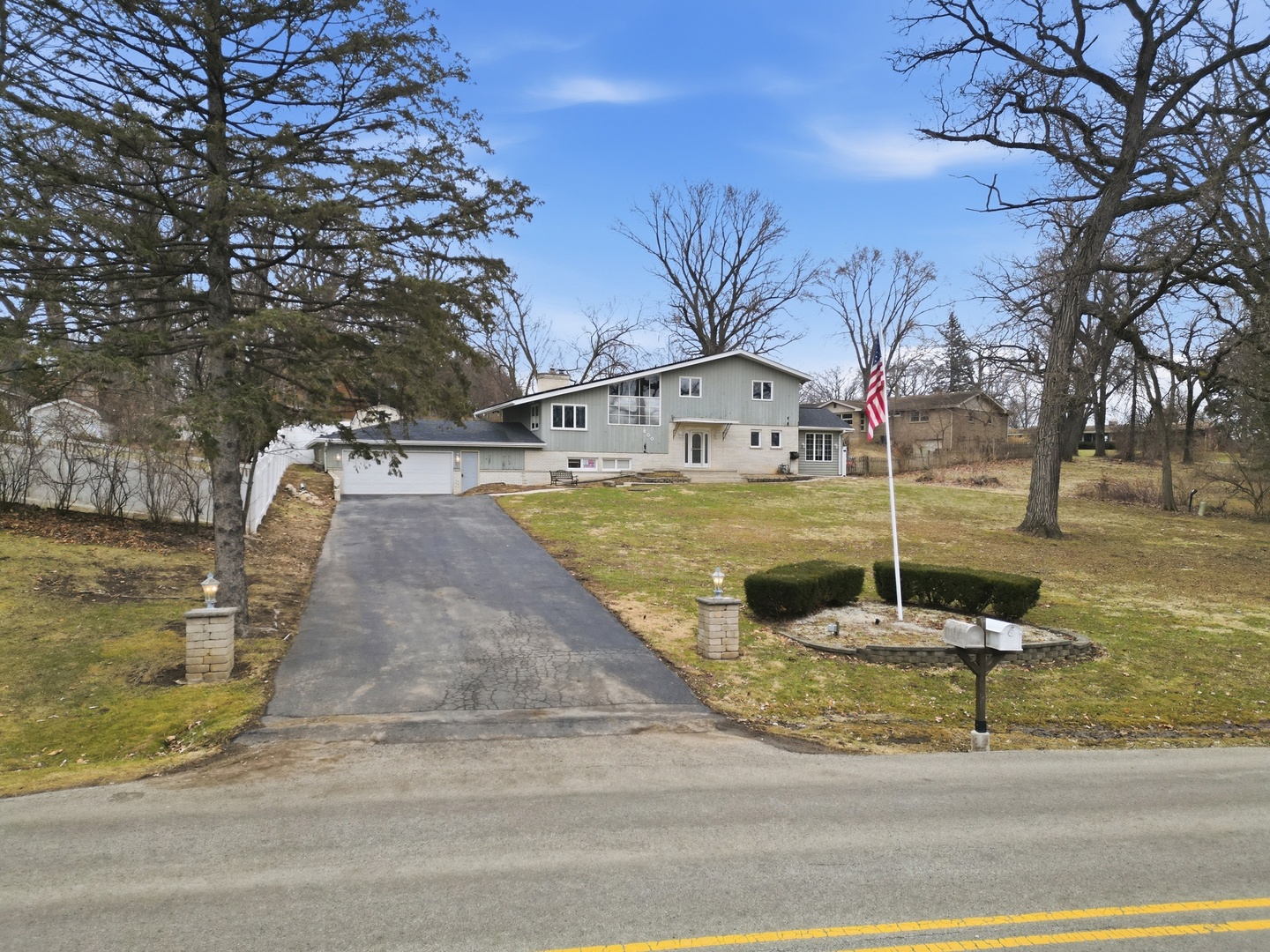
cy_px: 476
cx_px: 635
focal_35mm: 24
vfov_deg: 56.8
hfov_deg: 71.6
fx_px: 881
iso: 200
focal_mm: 6.7
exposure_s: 1/800
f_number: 1.7
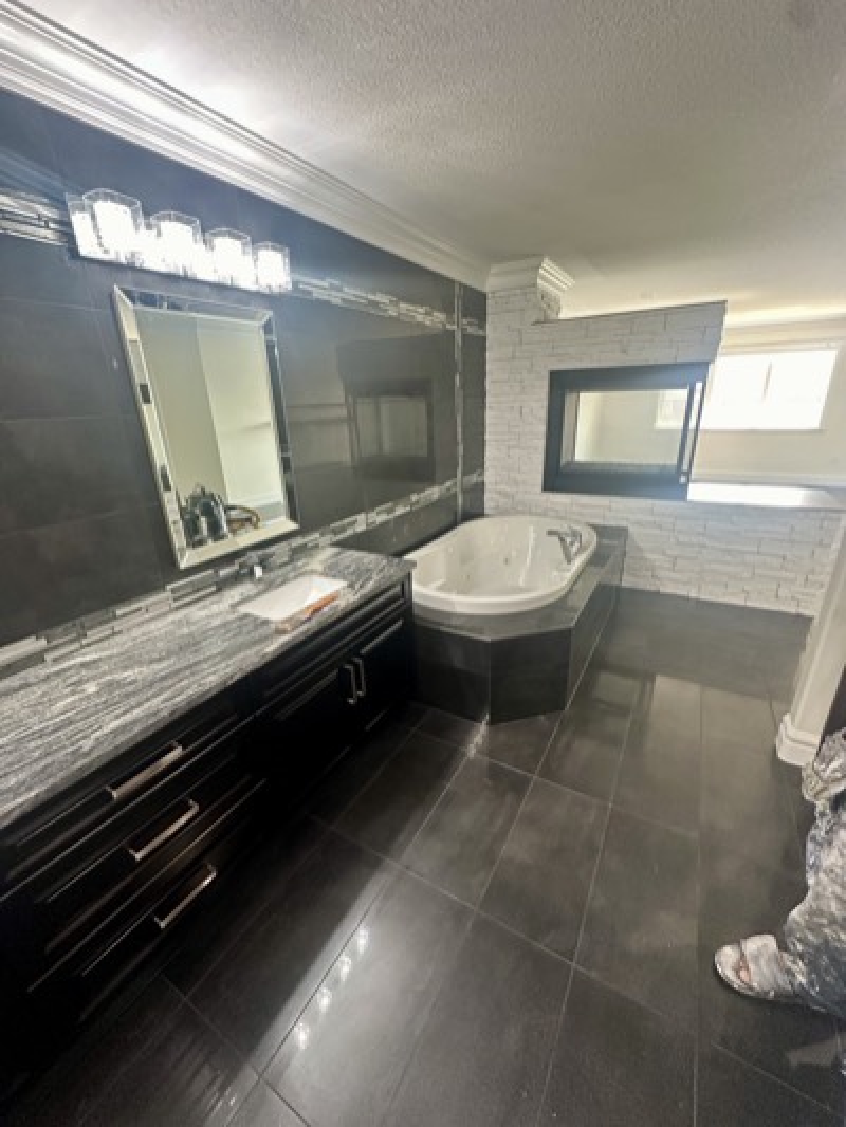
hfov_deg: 85.7
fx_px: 456
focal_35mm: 14
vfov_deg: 102.1
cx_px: 423
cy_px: 564
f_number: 2.2
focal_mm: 2.22
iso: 250
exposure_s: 1/60
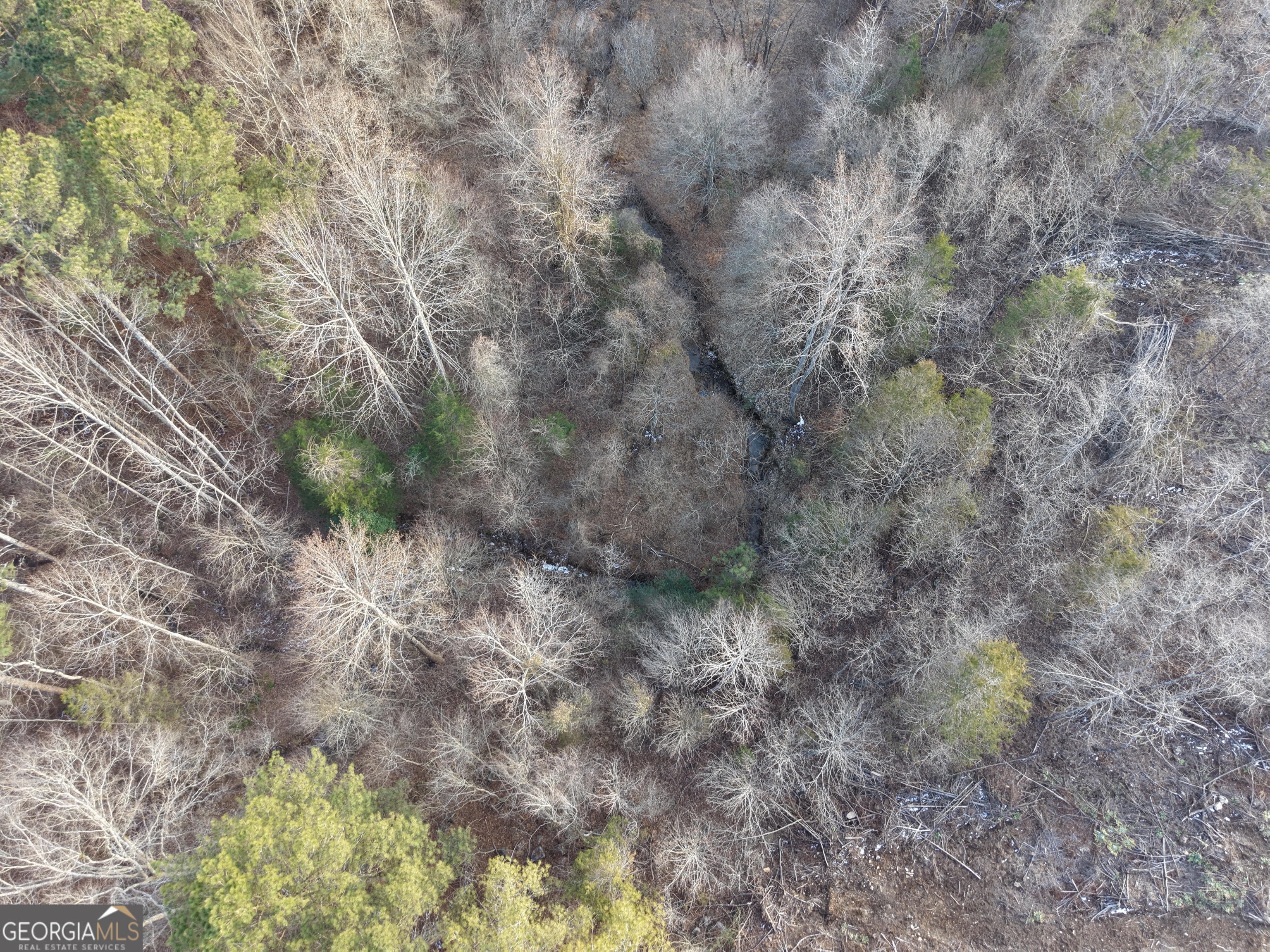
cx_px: 635
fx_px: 844
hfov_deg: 73.9
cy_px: 476
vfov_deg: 58.9
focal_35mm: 23
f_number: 1.8
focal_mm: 8.67
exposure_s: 1/125
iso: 100
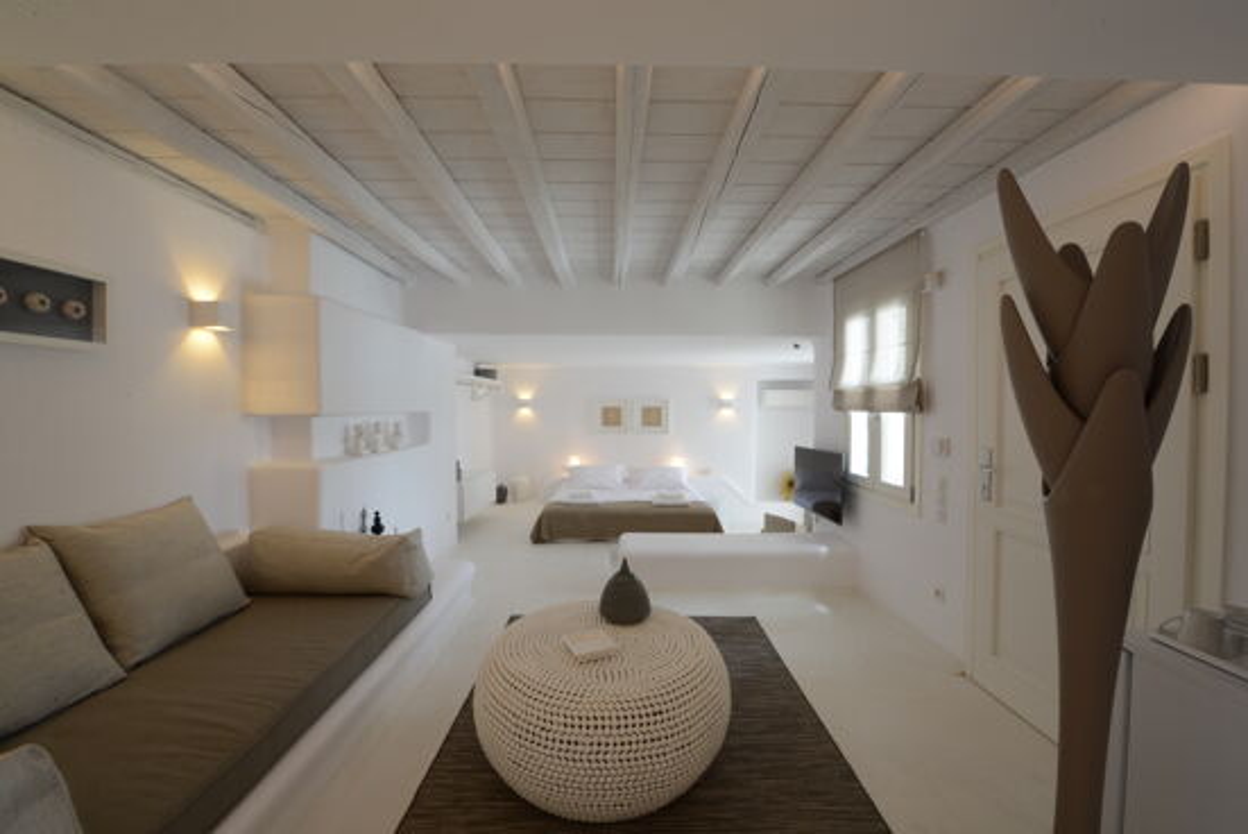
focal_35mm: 14
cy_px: 417
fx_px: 486
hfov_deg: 104.2
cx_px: 624
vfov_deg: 81.3
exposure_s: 1.6
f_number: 22
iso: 100
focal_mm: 14
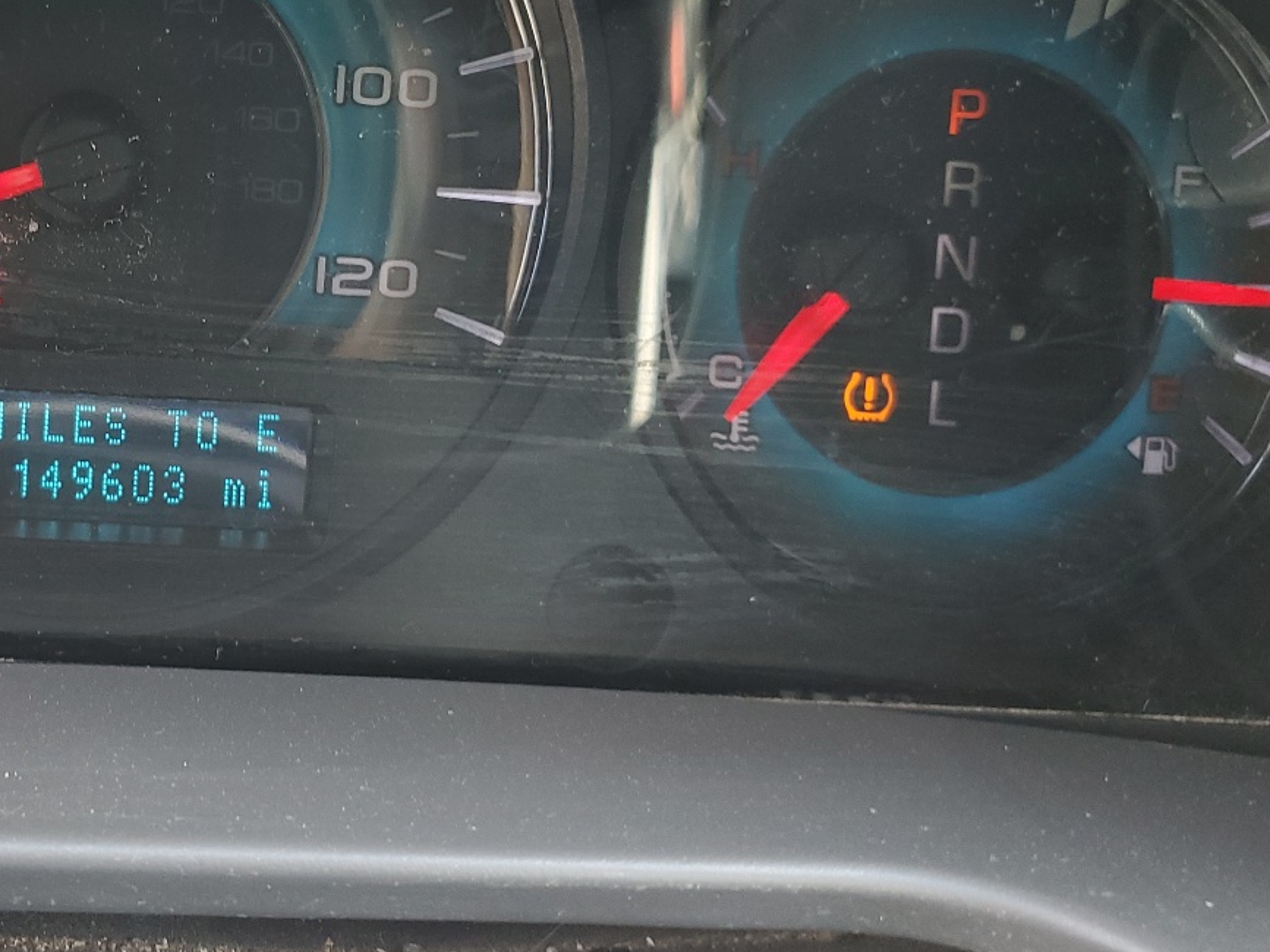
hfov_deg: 37.3
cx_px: 148
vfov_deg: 30.1
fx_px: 1761
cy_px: 324
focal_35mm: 48
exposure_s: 1/60.2
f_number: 1.5
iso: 69
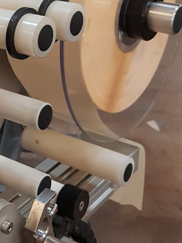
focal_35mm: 76
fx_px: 533
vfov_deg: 25.1
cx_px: -36
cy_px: 37
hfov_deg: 18.4
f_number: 1.7
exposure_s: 1/33
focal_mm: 4.3
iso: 160
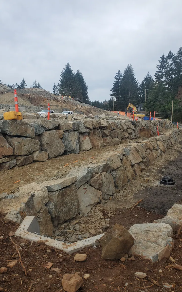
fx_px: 222
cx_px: 93
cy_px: 144
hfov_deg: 44.5
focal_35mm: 28
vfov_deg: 66.5
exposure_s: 1/868
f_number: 2.4
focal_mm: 4.3
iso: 50
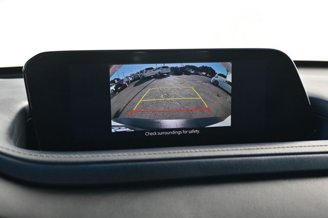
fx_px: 376
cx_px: 164
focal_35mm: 41
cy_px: 109
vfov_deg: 32.4
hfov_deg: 47.2
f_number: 4.5
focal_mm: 27.5
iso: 280
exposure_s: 1/250
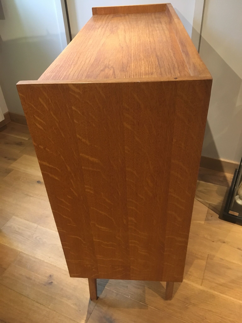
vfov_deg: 61.7
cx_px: 121
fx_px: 270
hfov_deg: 48.2
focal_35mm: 29
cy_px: 162
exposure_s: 1/17
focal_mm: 4.15
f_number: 2.2
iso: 200
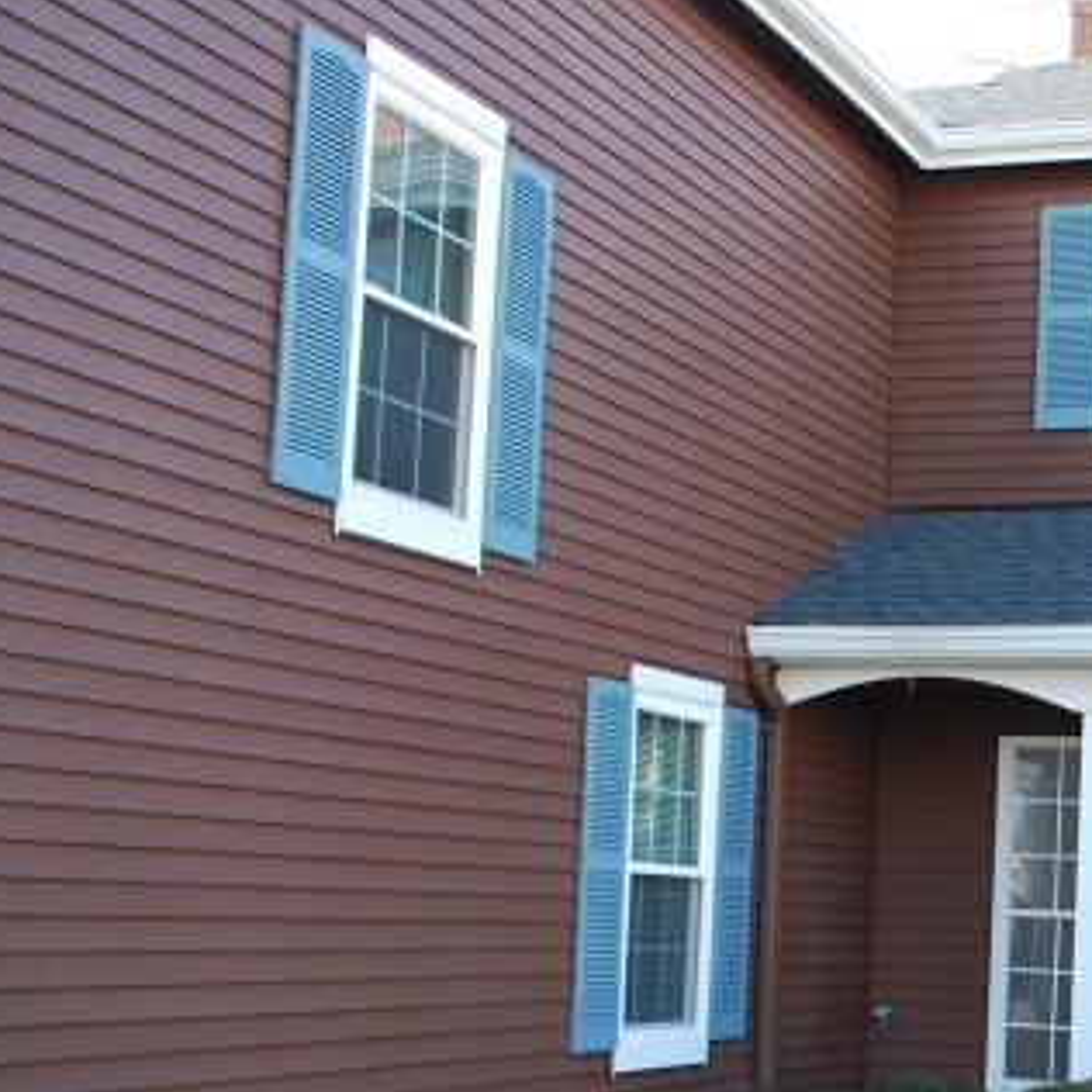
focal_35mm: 64
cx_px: 1057
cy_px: 769
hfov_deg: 25.7
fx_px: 2284
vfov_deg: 26.7
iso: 200
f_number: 5
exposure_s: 1/100
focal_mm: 22
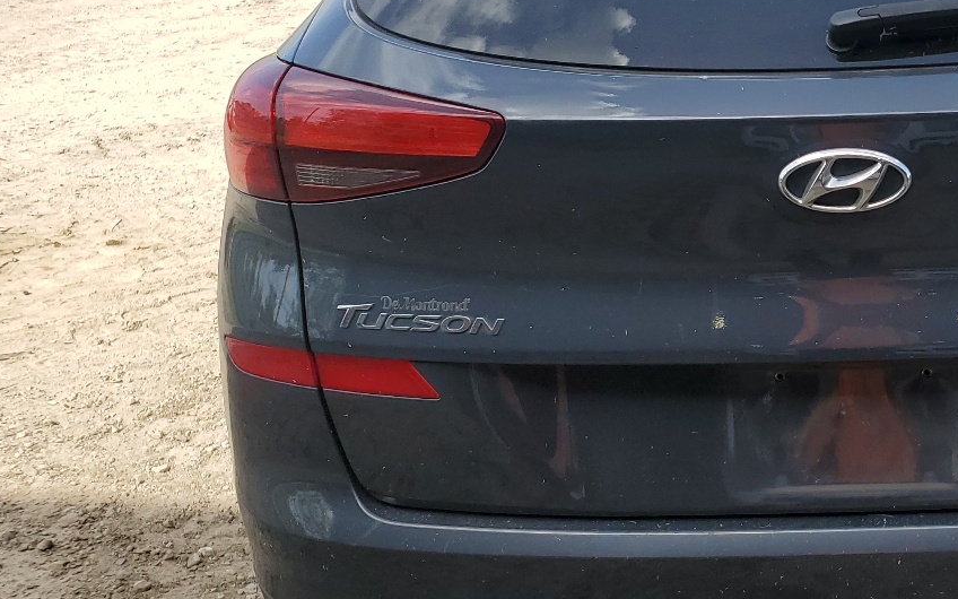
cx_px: 861
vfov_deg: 24.8
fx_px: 1358
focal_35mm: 52
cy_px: 210
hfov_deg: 36.5
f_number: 1.5
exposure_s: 1/1667
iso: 50
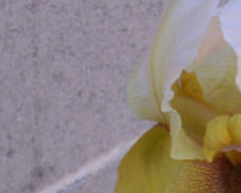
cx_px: 246
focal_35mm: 304
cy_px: 173
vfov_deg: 5.1
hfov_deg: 6.3
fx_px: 2169
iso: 100
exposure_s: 1/35.3
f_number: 4.8
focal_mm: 16.7
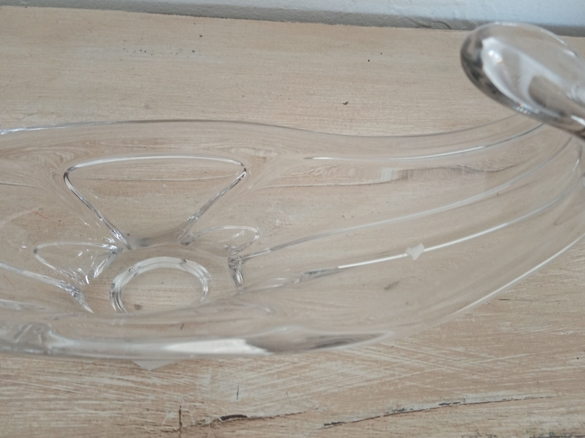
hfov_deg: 61.6
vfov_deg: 48.2
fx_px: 490
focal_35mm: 29
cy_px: 202
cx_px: 303
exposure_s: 1/33.3
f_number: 1.8
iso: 183
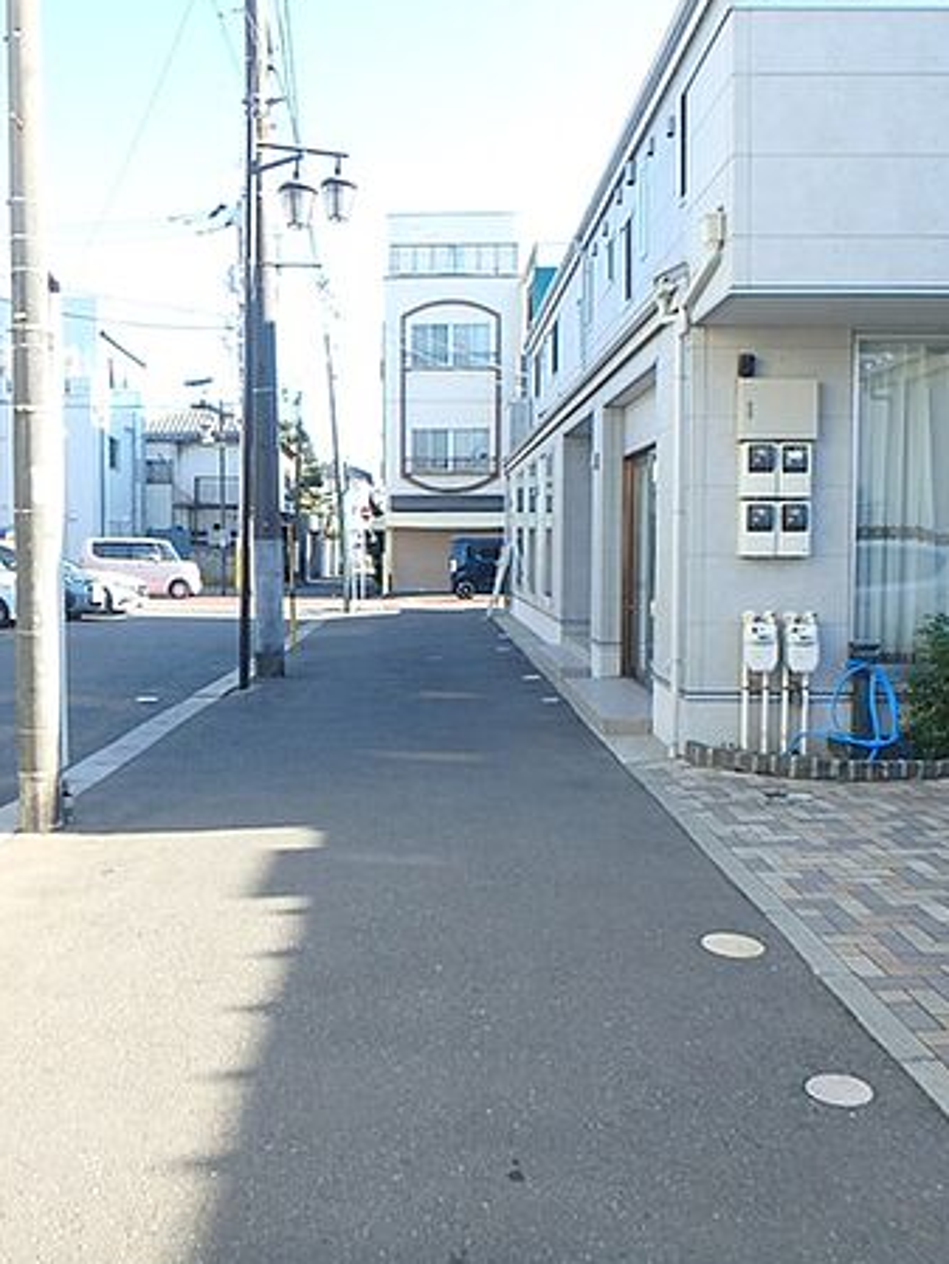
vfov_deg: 61.6
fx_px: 1060
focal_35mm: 29
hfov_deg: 48.0
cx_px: 391
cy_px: 638
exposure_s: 1/200
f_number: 3.5
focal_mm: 3.7
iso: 125
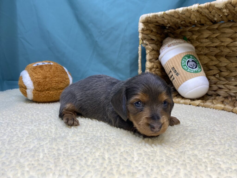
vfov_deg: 53.1
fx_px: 178
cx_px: 118
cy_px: 89
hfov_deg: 67.3
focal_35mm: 26
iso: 50
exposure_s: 1/120
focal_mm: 4.25
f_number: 1.8
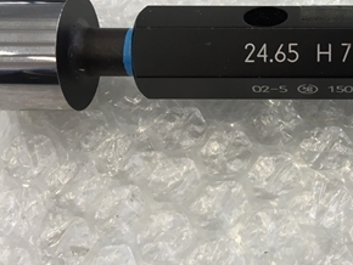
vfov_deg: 22.7
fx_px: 653
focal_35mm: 64
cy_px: 67
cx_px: 323
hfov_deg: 28.9
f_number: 2.2
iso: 25
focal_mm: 4.15
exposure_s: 1/40
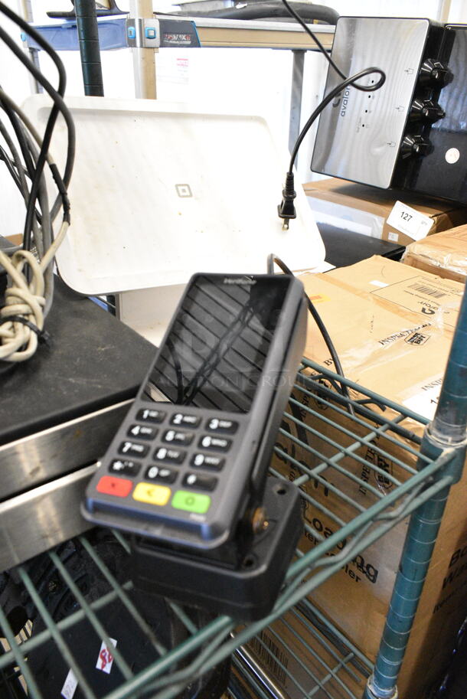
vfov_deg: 67.3
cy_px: 350
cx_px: 234
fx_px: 525
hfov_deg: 48.0
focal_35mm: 27
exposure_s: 1/125
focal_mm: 18
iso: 6400
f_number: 5.6
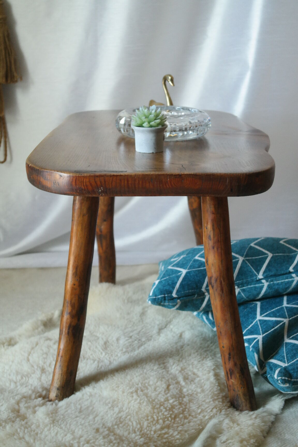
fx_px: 857
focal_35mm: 69
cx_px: 149
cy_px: 224
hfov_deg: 19.7
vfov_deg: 29.2
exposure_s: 1/30
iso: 1600
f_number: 5.6
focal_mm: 45
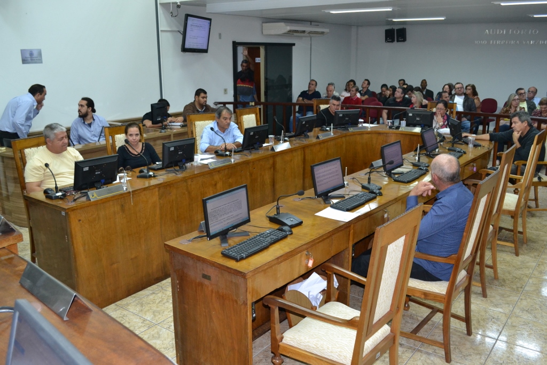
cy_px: 182
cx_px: 274
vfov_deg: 40.0
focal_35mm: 33
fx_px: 501
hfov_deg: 57.2
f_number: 5.6
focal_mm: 22
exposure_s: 1/60
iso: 1600
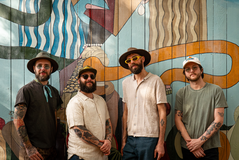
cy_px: 80
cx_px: 120
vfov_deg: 31.2
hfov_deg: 45.4
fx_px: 285
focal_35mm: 43
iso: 800
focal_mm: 29
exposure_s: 1/400
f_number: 9
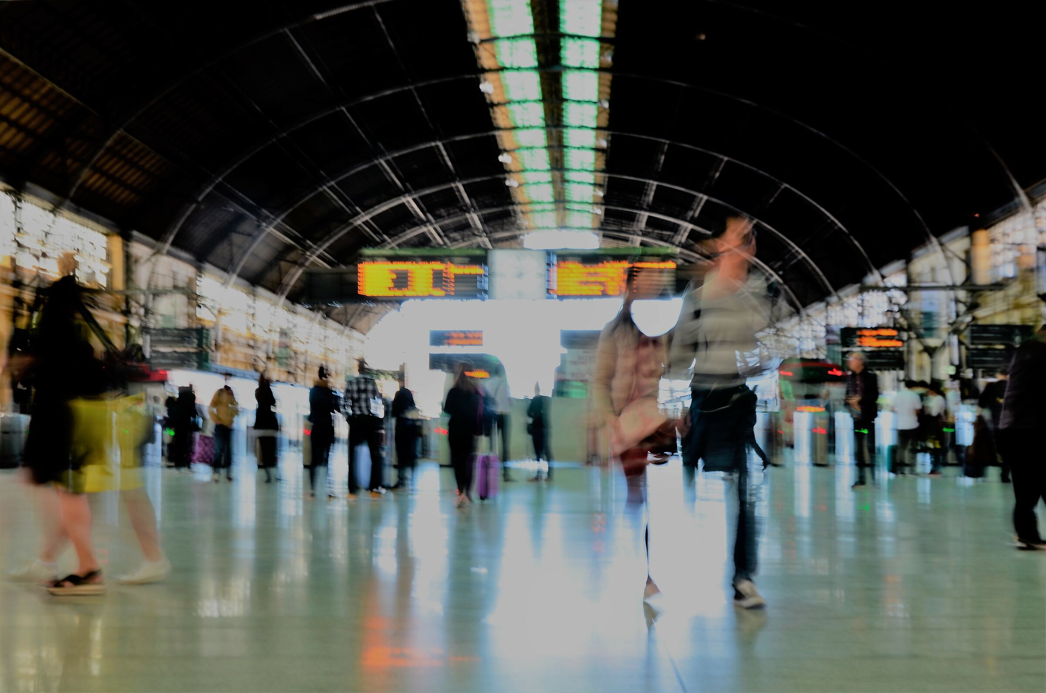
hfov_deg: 39.0
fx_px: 1479
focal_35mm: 51
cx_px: 523
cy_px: 346
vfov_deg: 26.4
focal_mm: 34
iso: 100
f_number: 10
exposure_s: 1/2.5
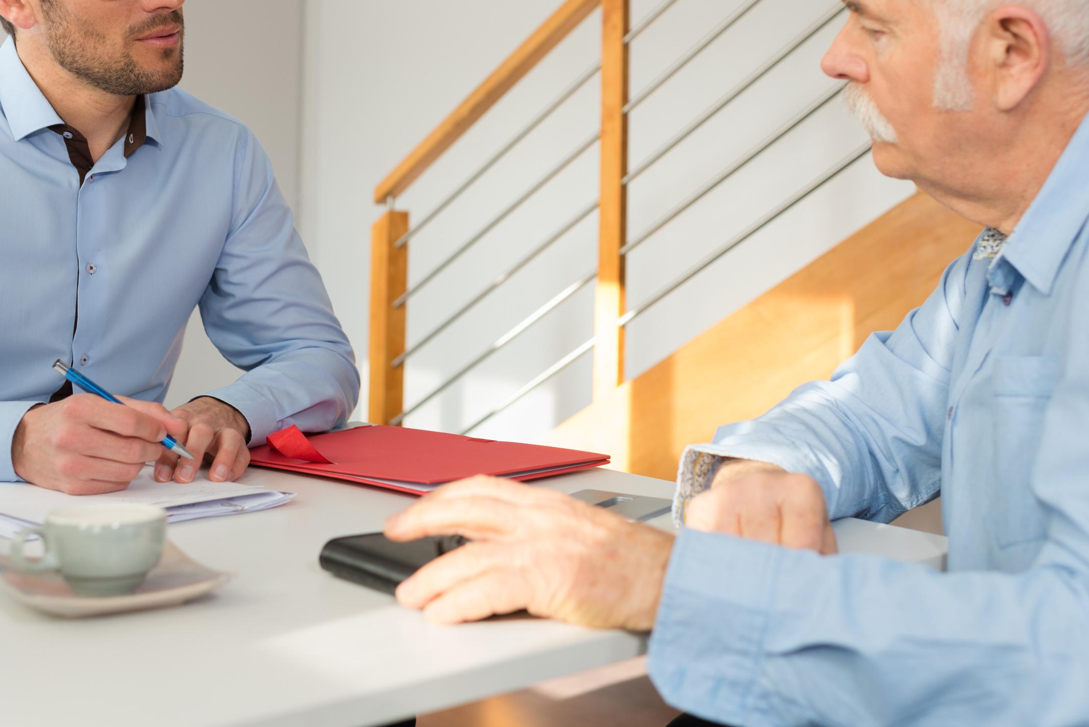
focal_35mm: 49
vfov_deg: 27.4
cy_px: 231
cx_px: 491
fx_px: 1483
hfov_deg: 40.3
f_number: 3.2
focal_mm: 35
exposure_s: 1/100
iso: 160
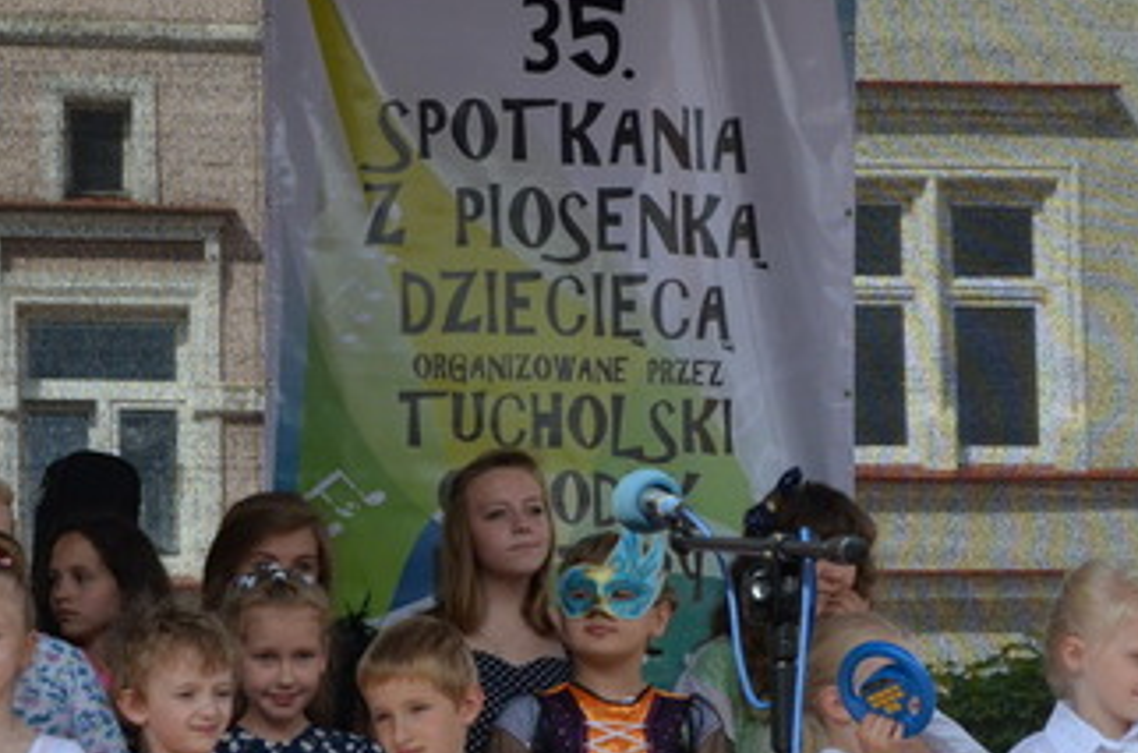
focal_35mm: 139
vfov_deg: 9.7
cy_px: 778
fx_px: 4383
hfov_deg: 14.8
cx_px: 601
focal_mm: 42
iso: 800
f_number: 13
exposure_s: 1/640
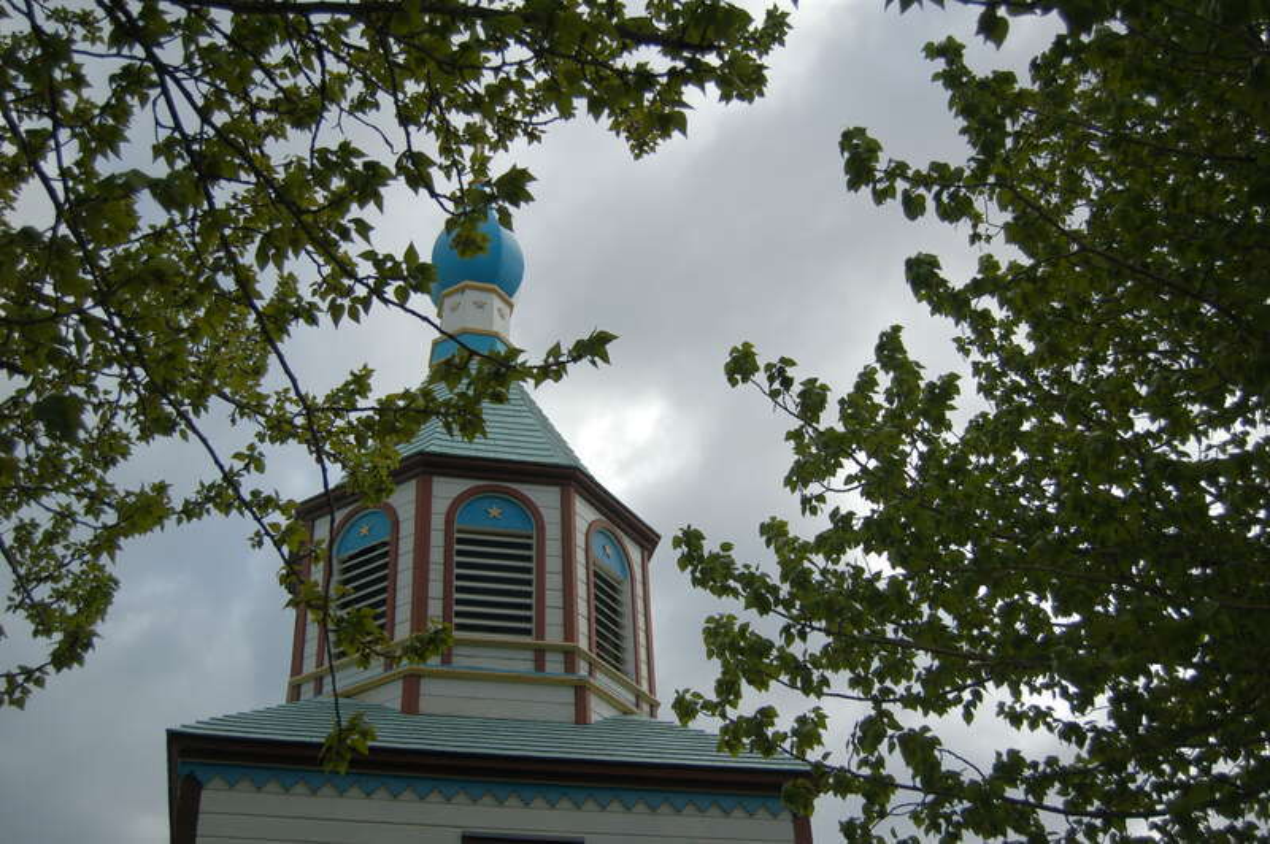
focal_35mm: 39
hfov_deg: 49.6
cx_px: 635
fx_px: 1375
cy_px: 422
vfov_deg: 34.2
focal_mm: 26
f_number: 4.2
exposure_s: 1/1600
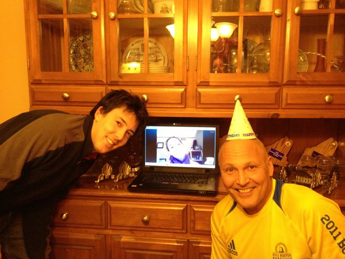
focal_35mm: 35
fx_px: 349
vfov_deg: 40.7
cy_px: 130
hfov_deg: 52.6
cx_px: 172
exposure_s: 1/15
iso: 500
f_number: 2.4
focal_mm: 4.28
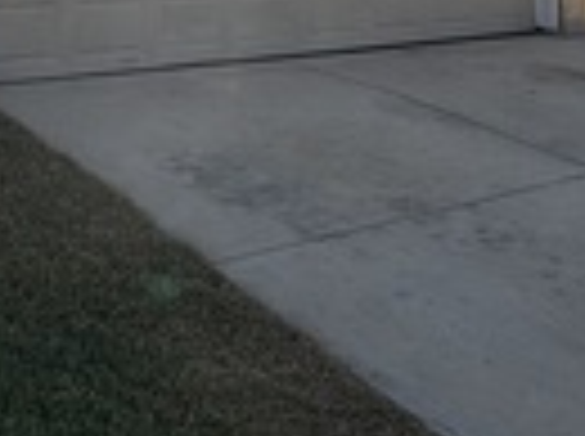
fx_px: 1164
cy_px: -319
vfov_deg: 17.7
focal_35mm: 69
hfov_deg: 28.2
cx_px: 320
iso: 50
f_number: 2.2
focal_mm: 2.22
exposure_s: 1/3906
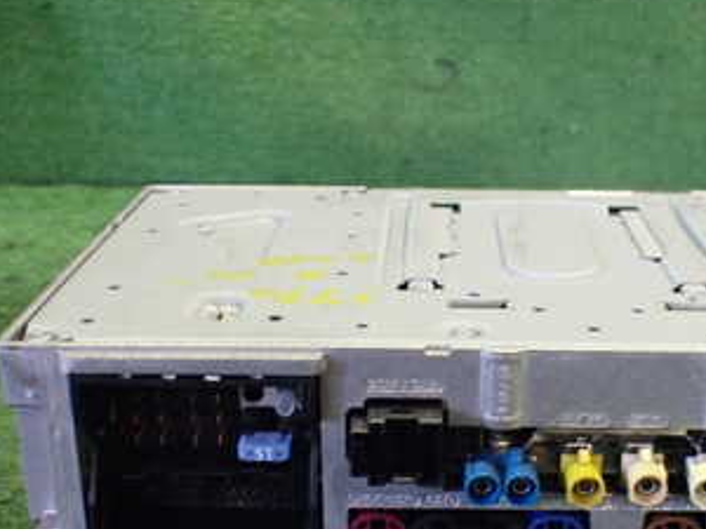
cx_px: 433
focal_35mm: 60
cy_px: 400
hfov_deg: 32.1
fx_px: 1224
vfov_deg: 24.1
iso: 800
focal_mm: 5.4
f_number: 2.3
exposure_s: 1/40
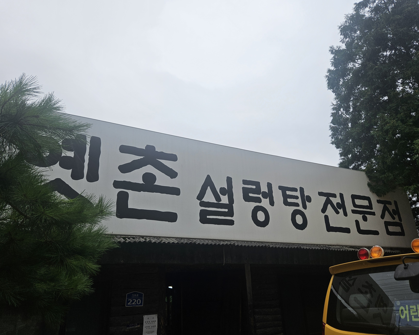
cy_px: 174
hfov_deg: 66.0
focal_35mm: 26
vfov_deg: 54.9
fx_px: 322
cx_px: 223
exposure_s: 1/981
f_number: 1.8
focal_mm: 5.4
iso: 25
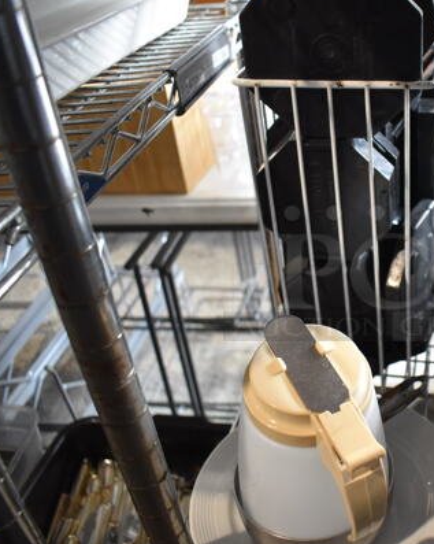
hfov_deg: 36.2
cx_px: 376
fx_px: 627
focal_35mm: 39
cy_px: 269
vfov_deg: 46.9
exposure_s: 1/125
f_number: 3.5
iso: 2000
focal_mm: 18
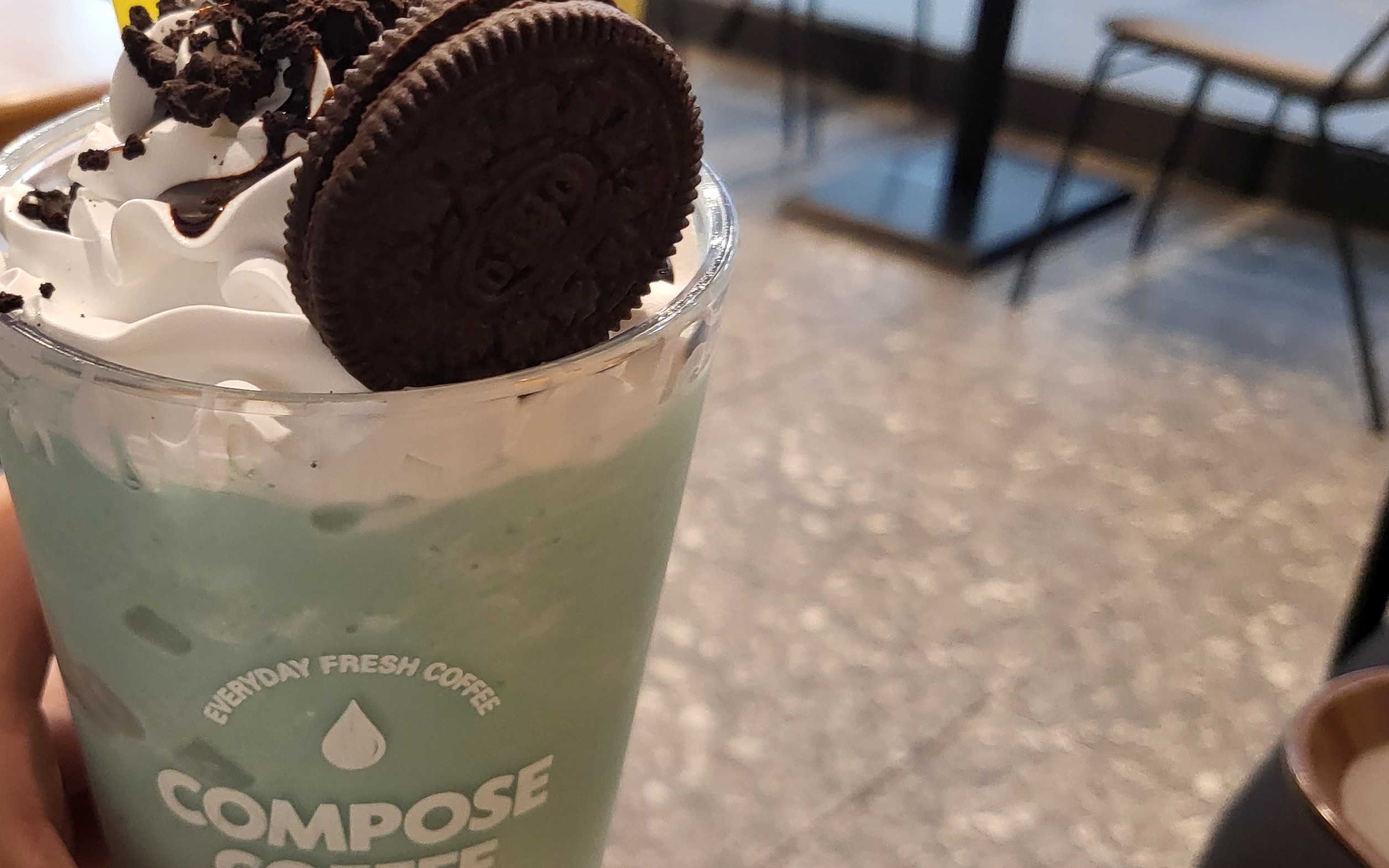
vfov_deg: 29.2
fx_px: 1666
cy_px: 459
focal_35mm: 44
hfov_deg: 44.3
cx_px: 412
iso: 200
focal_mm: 4.25
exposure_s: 1/60
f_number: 1.8
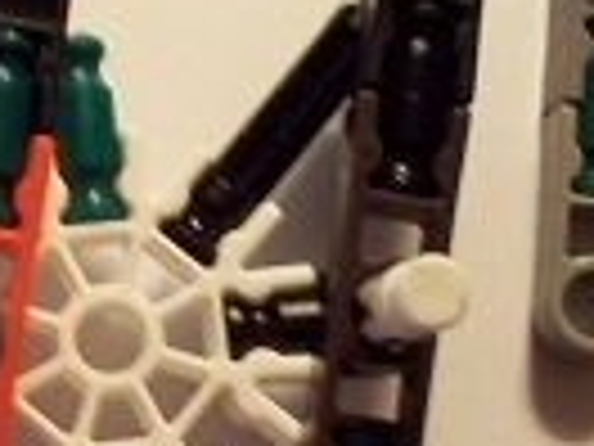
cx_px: -14
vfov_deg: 13.1
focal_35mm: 112
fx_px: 1922
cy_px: 432
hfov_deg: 17.1
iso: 400
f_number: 3.4
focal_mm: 7.9
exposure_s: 1/13
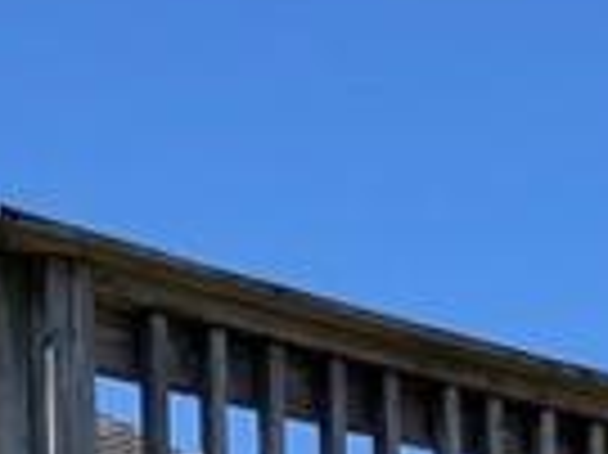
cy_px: 1227
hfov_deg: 9.3
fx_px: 3720
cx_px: 23
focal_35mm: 212
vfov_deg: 6.5
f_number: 1.8
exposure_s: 1/762
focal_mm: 3.99
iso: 20
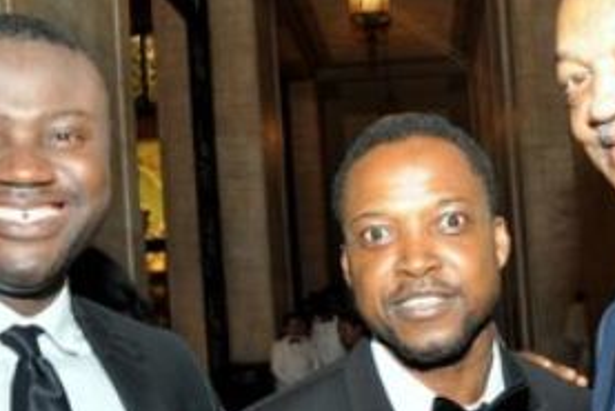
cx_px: 486
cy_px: 262
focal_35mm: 65
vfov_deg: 20.9
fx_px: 1111
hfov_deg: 30.2
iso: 1250
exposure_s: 1/60
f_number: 6.3
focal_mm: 20
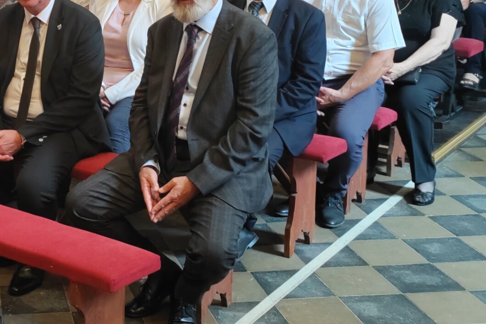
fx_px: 918
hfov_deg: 28.2
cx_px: 25
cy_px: 41
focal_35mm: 68
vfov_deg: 19.7
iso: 640
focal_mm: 5.52
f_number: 1.9
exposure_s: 1/50
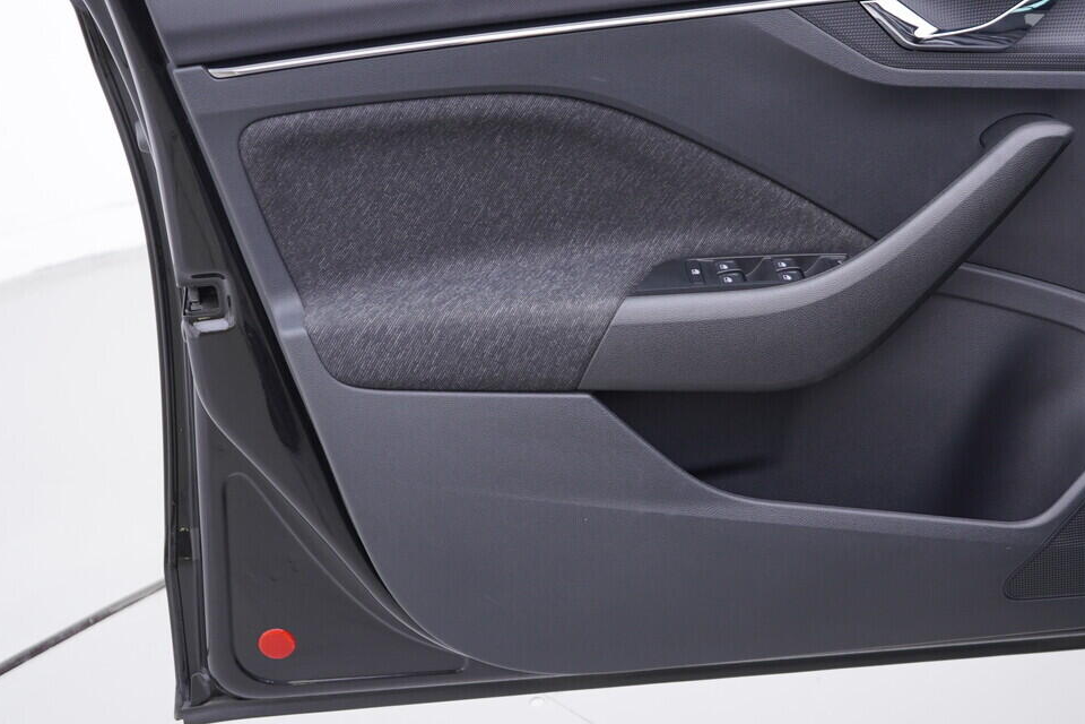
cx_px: 698
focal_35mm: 54
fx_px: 1627
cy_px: 262
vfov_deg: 25.0
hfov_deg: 36.6
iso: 125
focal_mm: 24
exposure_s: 1/40
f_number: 3.2
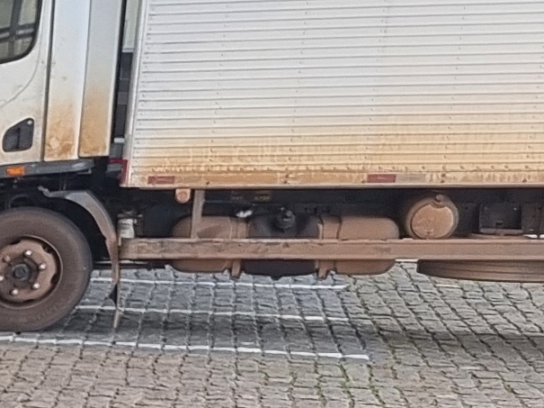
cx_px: -1226
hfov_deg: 8.8
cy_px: 744
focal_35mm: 172
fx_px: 2701
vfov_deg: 8.3
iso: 50
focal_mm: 5.4
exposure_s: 1/130
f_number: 1.8
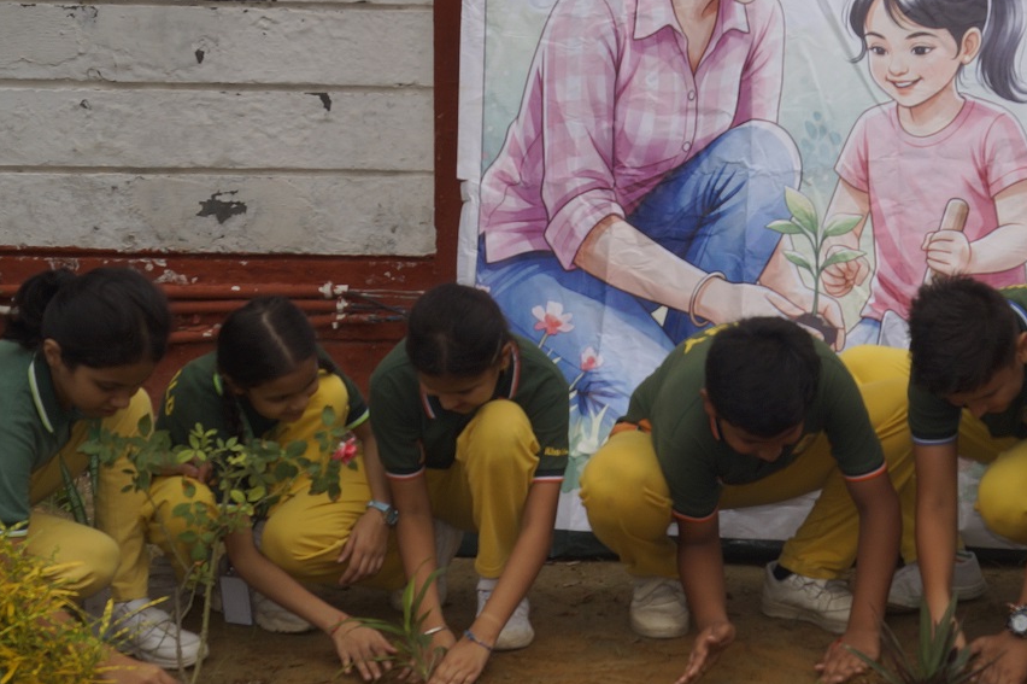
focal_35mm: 75
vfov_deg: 18.1
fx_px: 2138
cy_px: 250
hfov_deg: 26.6
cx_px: 779
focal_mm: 22
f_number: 9
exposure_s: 1/160
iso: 100
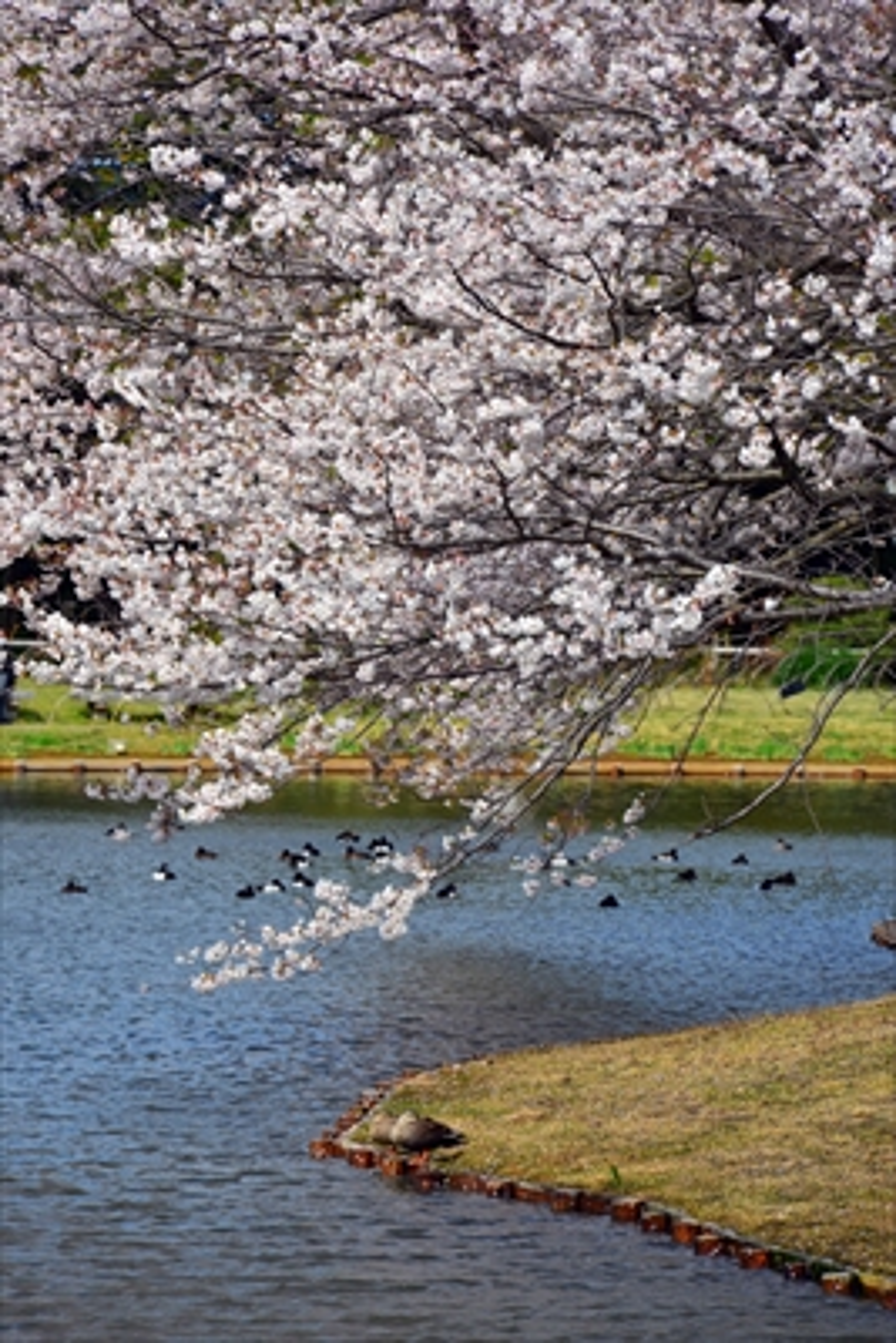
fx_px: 11189
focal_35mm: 300
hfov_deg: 4.6
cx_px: 448
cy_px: 672
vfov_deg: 6.9
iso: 400
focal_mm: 300
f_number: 11
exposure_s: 1/500
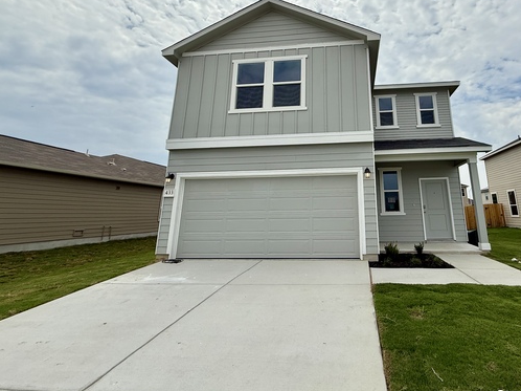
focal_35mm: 18
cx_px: 333
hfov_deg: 85.7
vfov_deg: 70.5
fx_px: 271
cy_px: 148
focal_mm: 2.22
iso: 50
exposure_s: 1/3891
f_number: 2.2
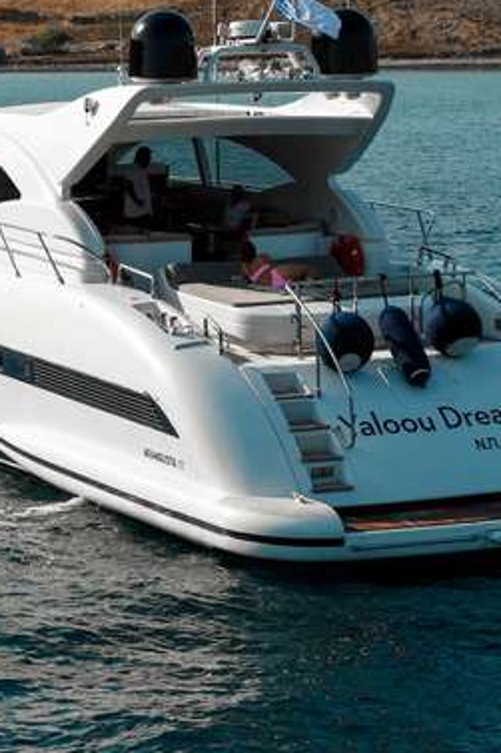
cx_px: 102
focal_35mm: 130
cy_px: 148
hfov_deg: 10.5
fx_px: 2716
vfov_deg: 15.7
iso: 100
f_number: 10
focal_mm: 34
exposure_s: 1/320
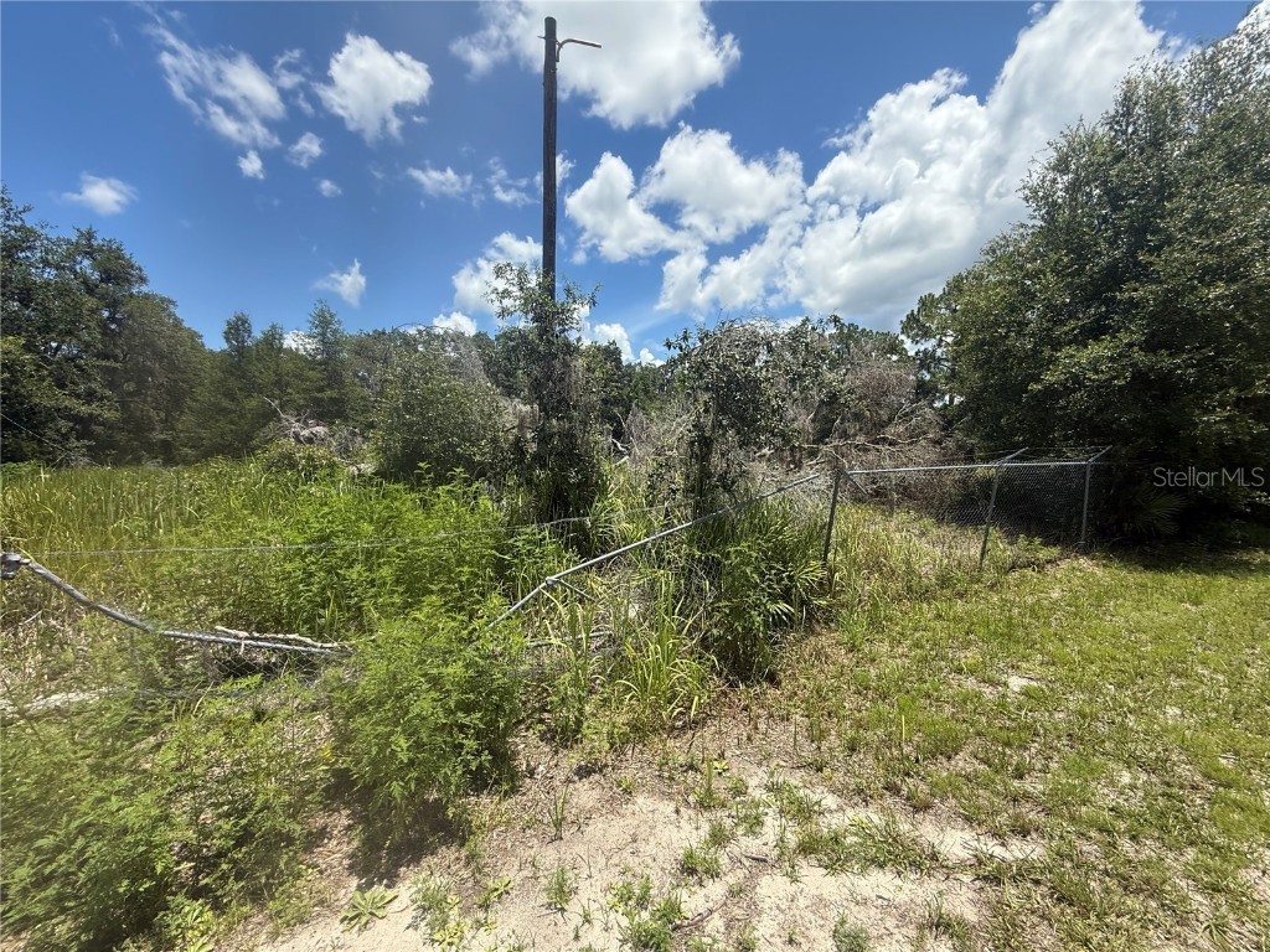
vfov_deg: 85.7
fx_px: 514
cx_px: 635
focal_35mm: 14
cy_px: 476
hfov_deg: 102.1
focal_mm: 2.22
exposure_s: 1/1368
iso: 50
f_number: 2.2
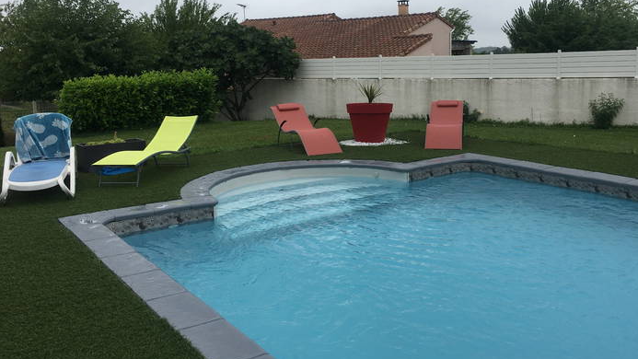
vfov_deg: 32.8
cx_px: 348
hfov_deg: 55.2
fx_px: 609
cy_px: 150
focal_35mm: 36
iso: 25
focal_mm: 4.15
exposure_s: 1/732
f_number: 2.2
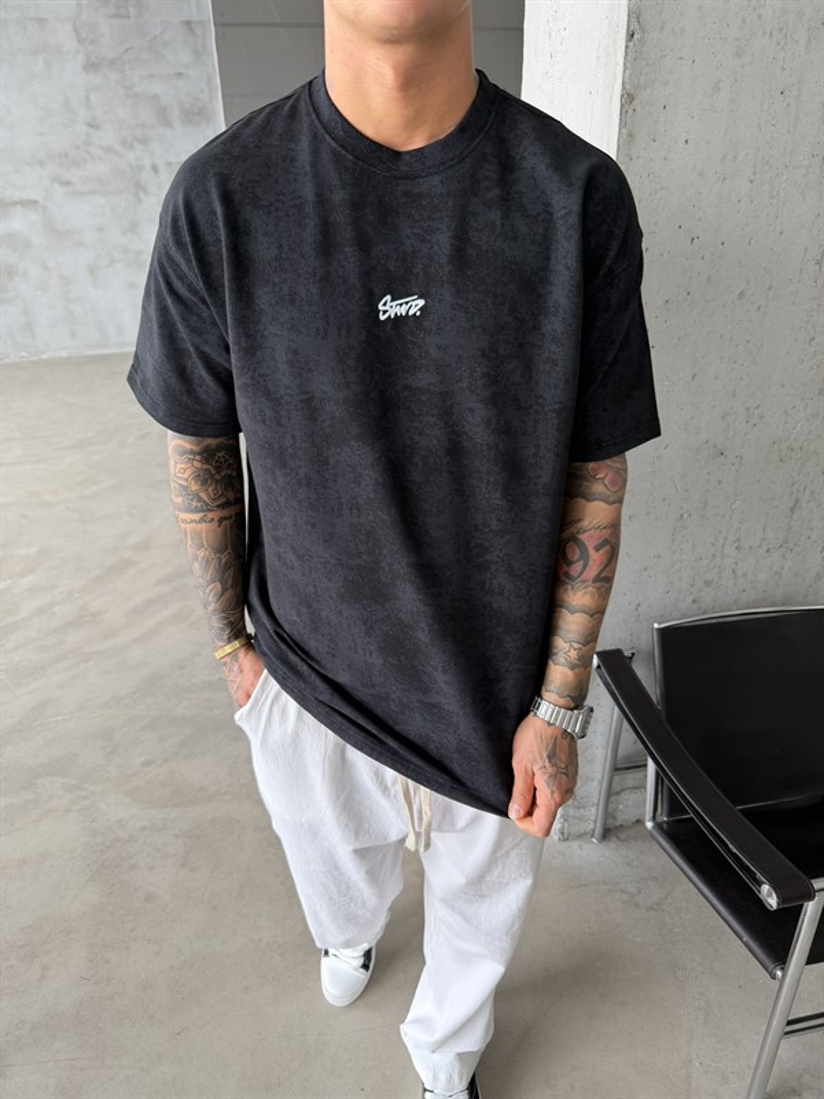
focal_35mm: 24
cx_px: 412
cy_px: 550
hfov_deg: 56.8
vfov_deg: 71.6
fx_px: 762
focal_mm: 6.76
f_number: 1.78
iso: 125
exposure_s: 1/121
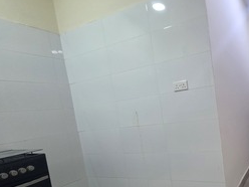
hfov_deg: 63.6
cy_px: 127
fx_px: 173
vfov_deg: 55.4
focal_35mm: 24
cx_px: 208
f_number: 1.9
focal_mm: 2.2
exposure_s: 1/50
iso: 250
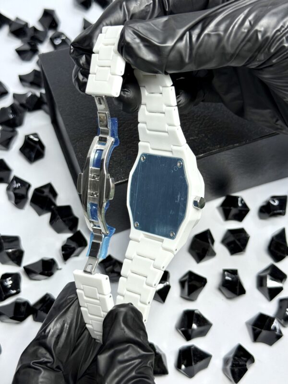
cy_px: 192
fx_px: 532
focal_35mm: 48
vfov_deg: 39.7
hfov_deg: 30.3
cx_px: 144
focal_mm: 6.76
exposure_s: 1/121
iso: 80
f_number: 1.78
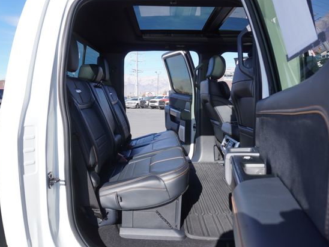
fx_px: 257
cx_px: 155
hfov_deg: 65.3
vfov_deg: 51.4
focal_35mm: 27
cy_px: 126
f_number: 6.3
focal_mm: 16
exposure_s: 1/200
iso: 100
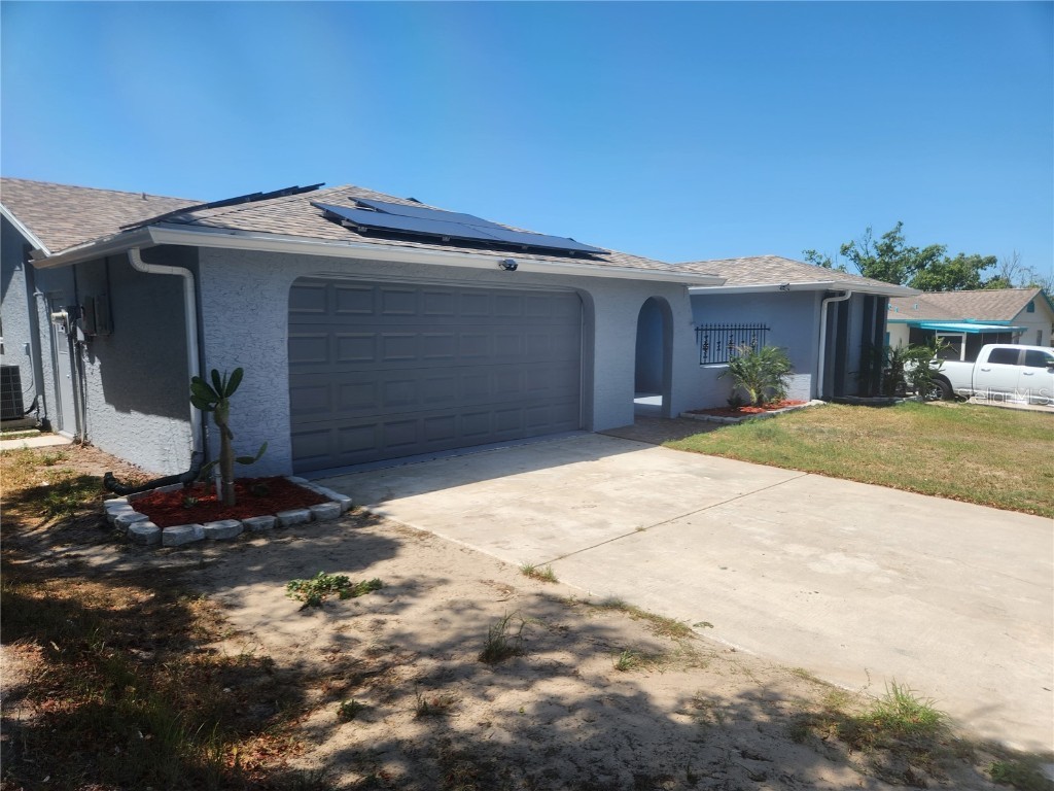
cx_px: 527
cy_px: 396
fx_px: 700
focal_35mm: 23
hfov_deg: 73.9
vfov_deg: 58.9
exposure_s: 1/1304
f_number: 1.8
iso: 20
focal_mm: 5.4
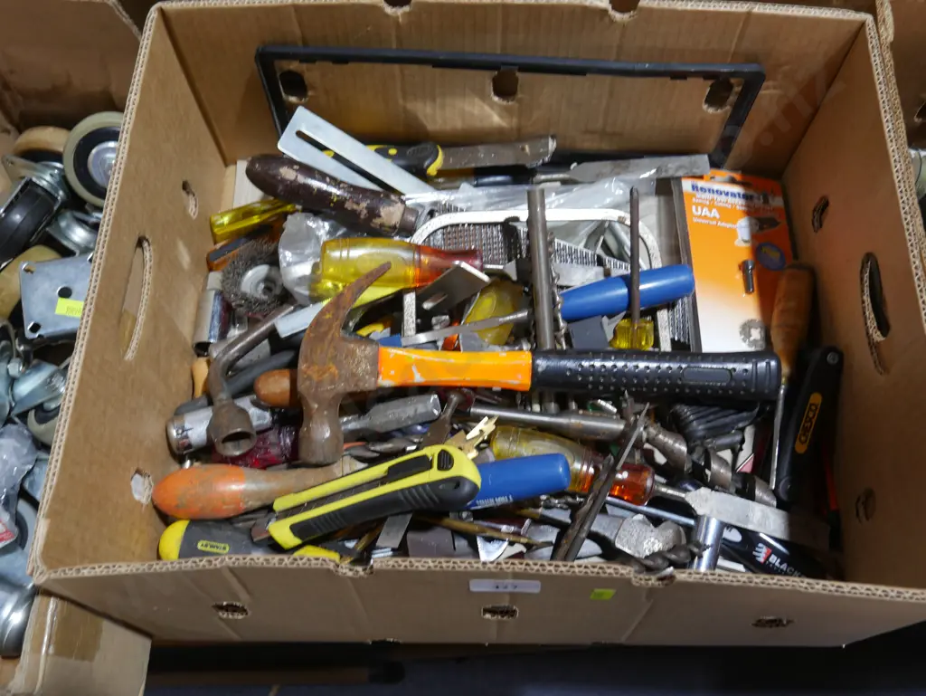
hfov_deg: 51.3
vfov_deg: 39.7
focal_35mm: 36
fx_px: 963
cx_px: 463
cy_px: 348
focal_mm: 18
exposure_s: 1/60
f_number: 4
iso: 320
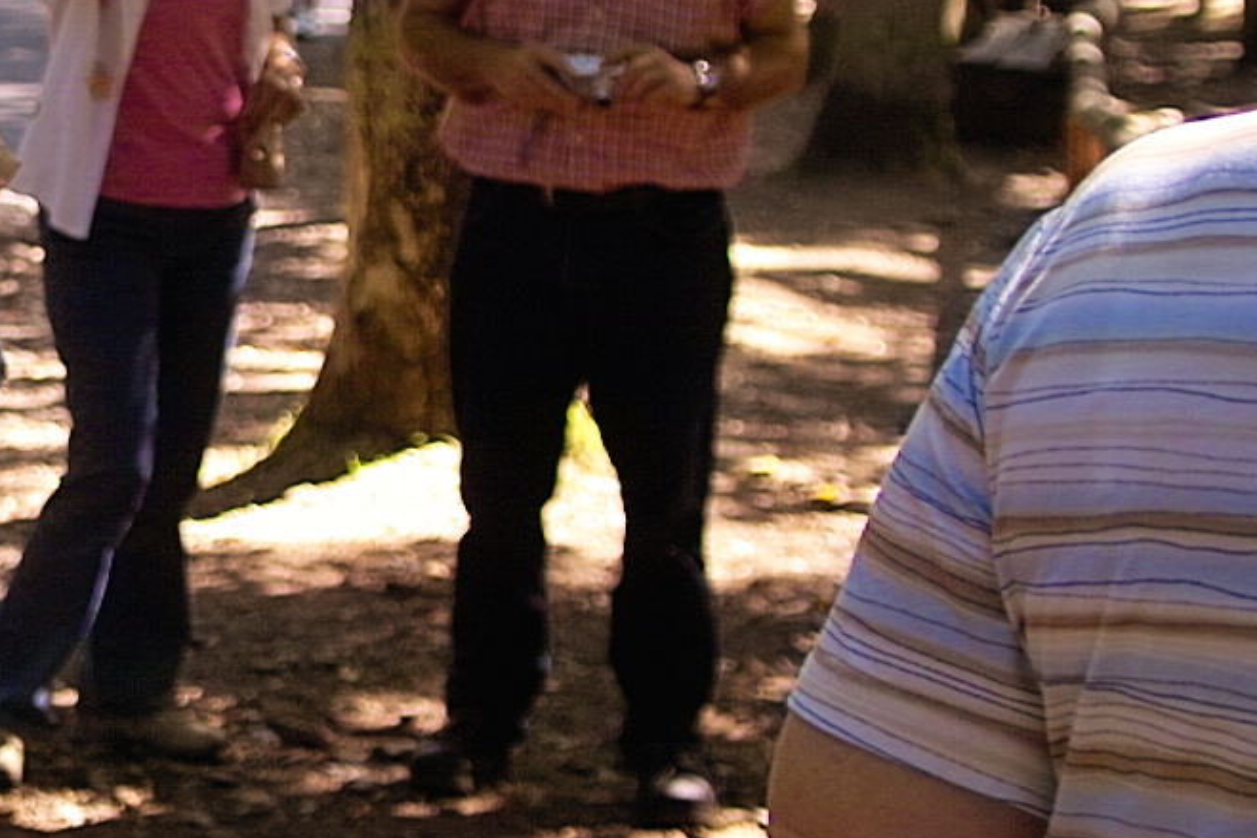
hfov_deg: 12.9
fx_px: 5445
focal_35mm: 156
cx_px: -151
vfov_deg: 8.7
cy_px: -53
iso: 100
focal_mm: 40
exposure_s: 1/60
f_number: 4
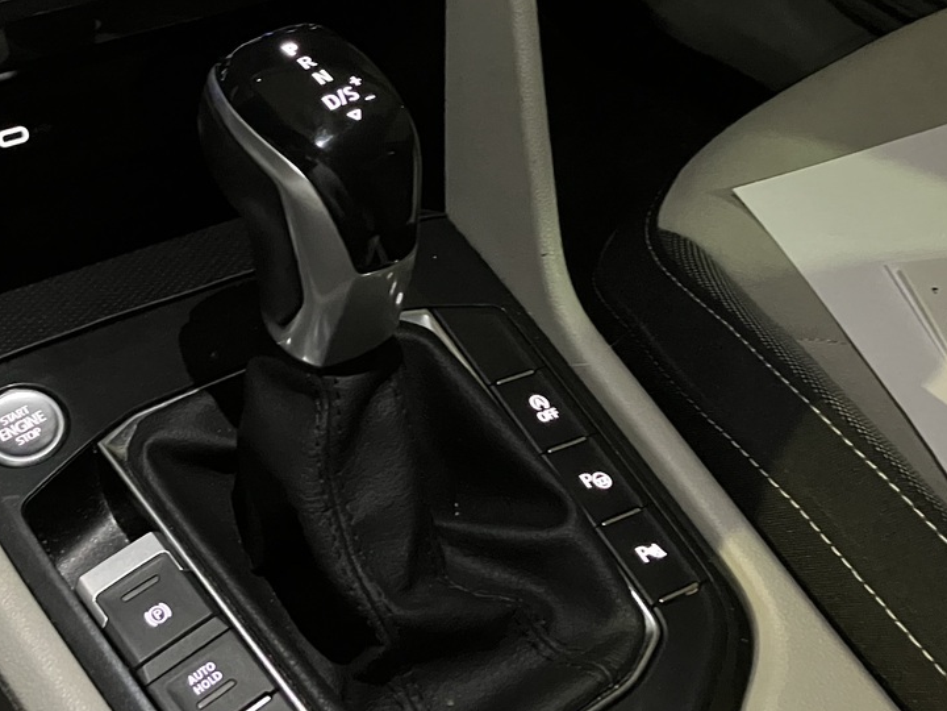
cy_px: 192
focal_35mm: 56
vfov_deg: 25.8
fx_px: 1532
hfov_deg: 33.8
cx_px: 259
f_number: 1.8
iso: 1250
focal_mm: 3.99
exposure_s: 1/17
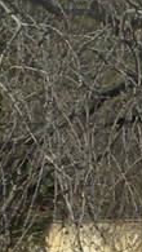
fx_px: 2204
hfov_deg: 3.6
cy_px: 526
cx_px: 445
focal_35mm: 330
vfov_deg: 6.3
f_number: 10
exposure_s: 1/135
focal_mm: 6.6
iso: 64
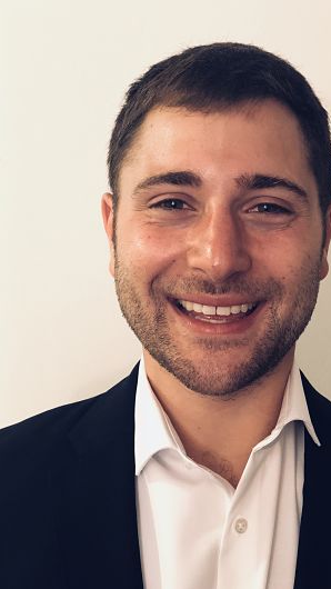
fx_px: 890
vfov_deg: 36.6
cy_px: 295
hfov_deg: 21.0
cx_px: 203
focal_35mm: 57
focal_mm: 6
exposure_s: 1/17
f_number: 2.4
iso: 160
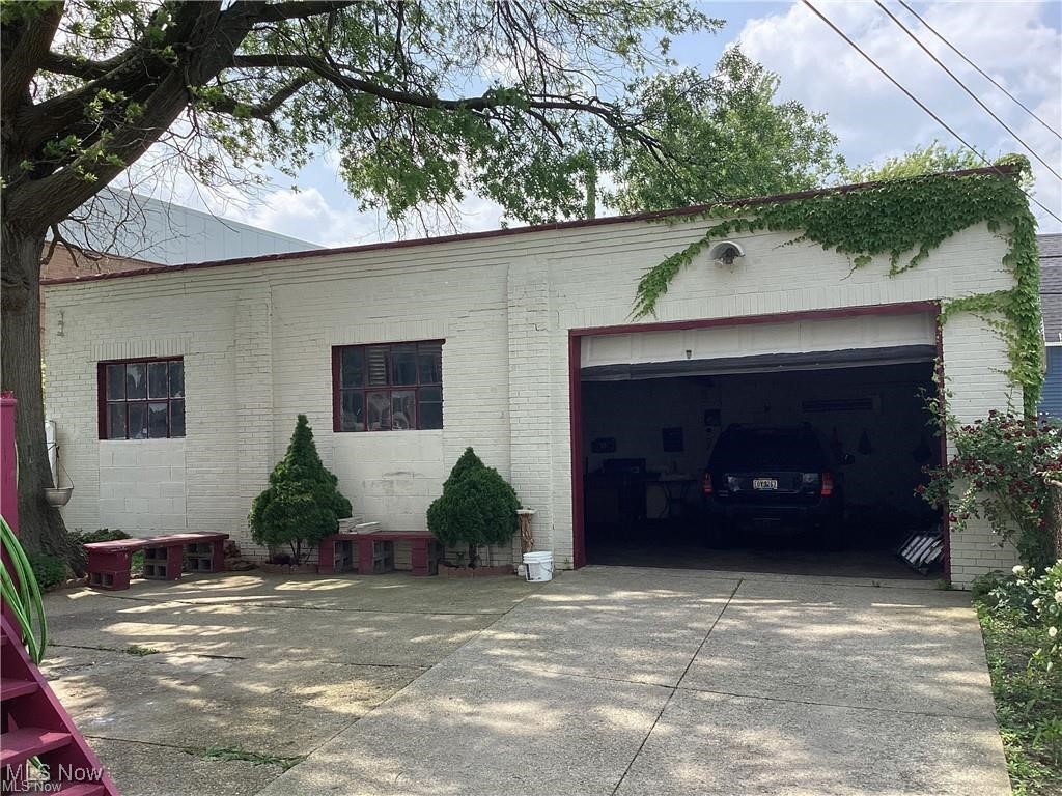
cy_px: 398
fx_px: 951
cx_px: 531
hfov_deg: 58.4
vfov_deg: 45.4
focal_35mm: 31
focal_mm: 3.3
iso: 25
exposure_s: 1/657
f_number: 2.4
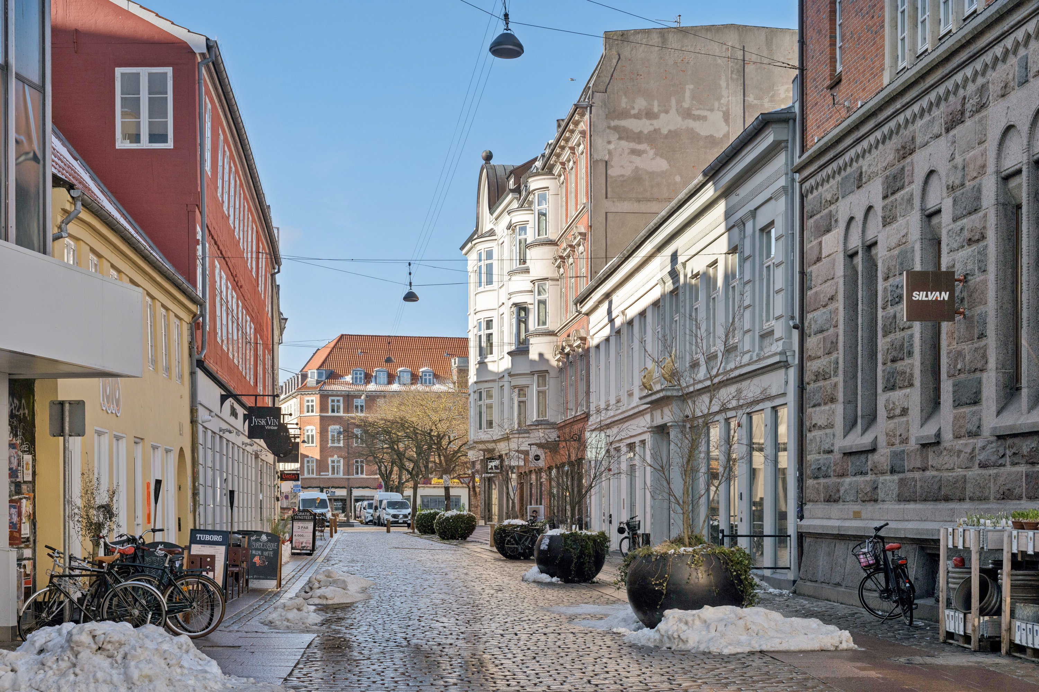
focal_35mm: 53
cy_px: 346
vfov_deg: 25.5
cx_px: 520
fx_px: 1530
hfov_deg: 37.5
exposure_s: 1/640
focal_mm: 53
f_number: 7.1
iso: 250
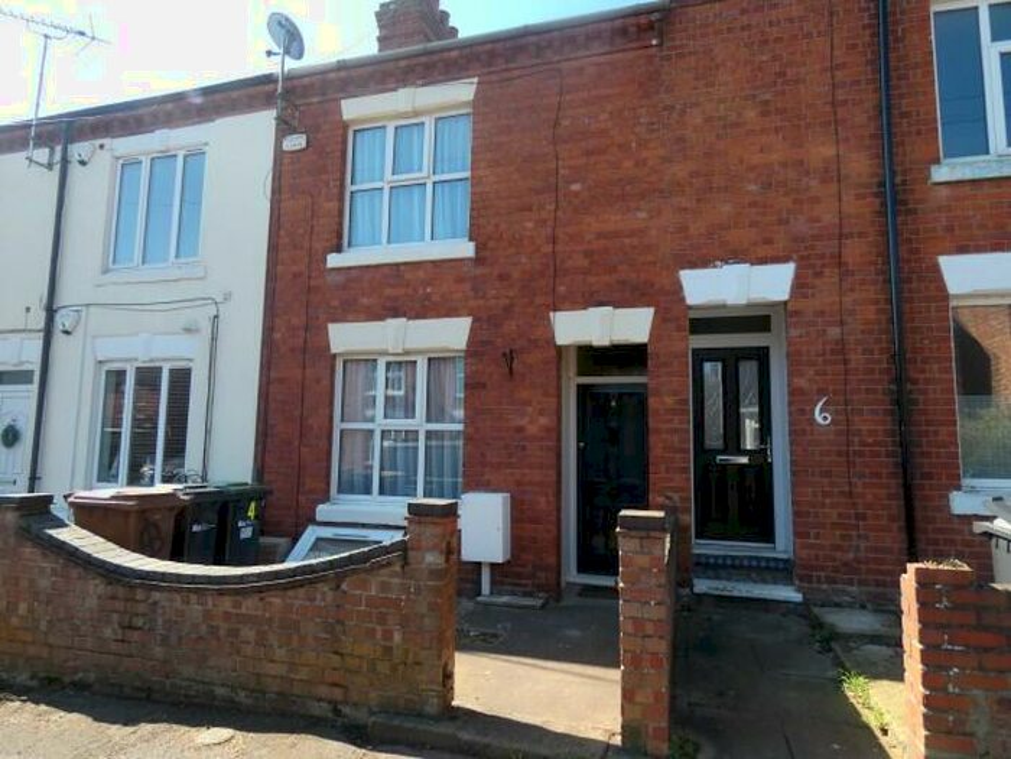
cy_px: 380
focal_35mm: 20
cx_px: 506
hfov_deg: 81.7
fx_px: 584
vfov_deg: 66.0
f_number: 2.8
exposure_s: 1/400
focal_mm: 3.6
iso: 80
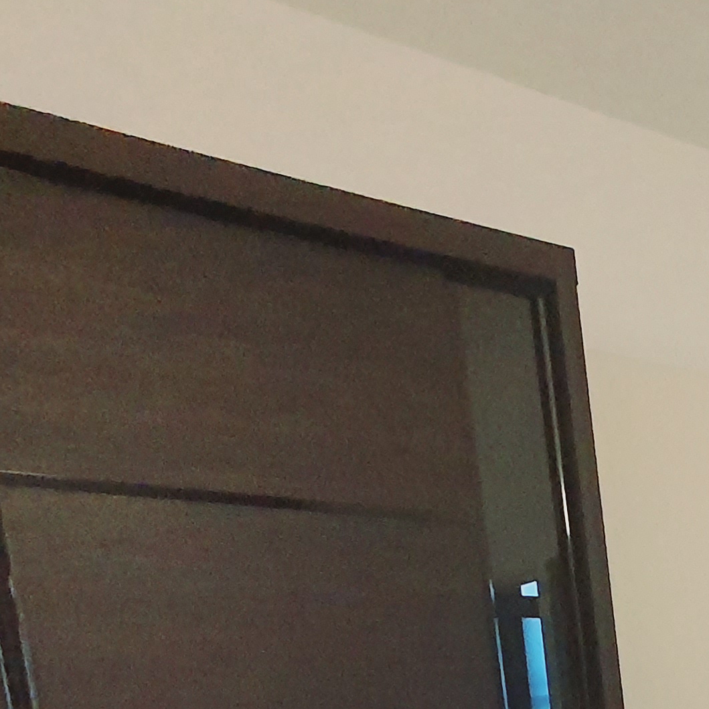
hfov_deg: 26.6
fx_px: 1159
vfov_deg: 27.7
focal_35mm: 50
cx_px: 1006
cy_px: 946
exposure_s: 1/33
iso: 640
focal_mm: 1.8
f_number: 2.2
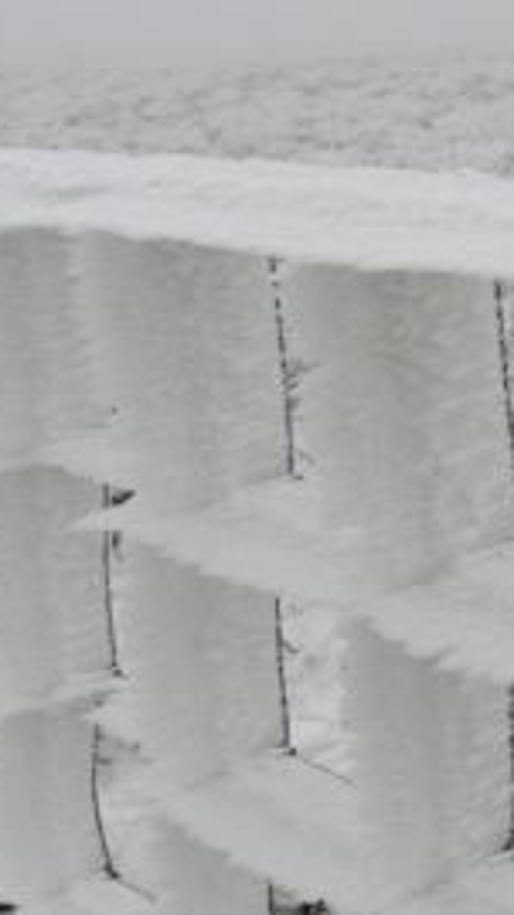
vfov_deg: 33.3
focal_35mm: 63
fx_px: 1529
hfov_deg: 19.0
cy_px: 483
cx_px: 330
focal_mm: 6
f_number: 5.6
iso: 80
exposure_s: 1/250
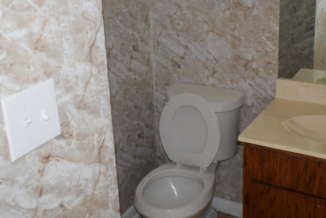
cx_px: 163
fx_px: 390
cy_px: 62
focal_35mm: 43
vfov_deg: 30.9
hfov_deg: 45.4
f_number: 4.5
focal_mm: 18
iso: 800
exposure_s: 1/80
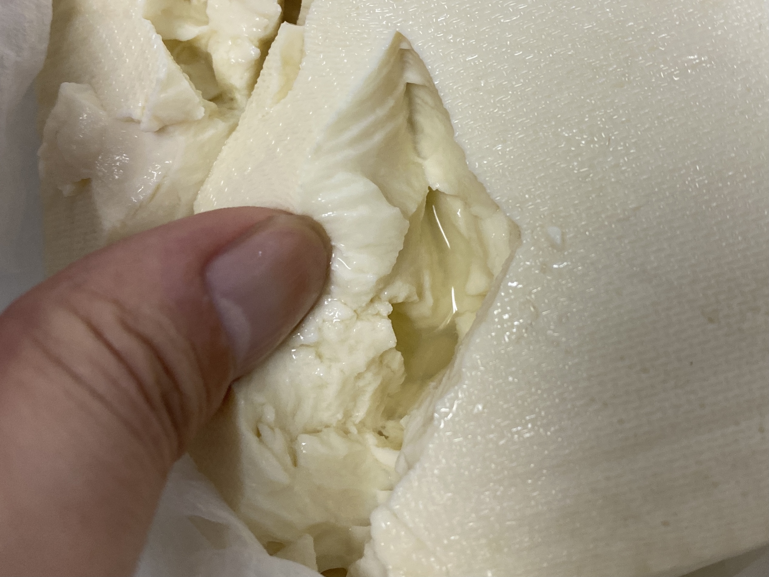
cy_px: 288
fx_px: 578
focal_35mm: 26
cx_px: 384
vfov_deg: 53.1
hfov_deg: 67.3
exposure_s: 1/100
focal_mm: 4.25
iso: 125
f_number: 1.8
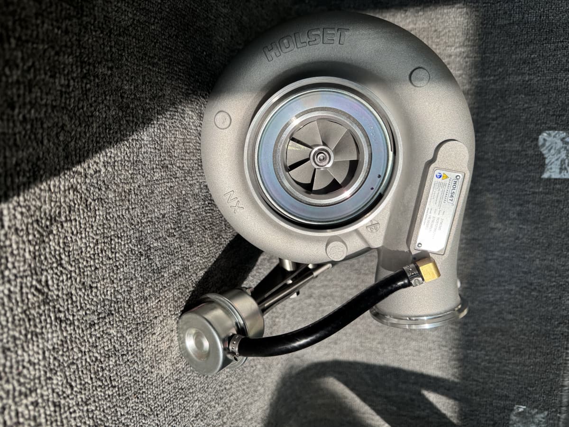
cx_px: 284
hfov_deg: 71.6
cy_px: 214
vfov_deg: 56.8
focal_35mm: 24
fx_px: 394
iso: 80
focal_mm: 6.76
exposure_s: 1/1637
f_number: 1.78
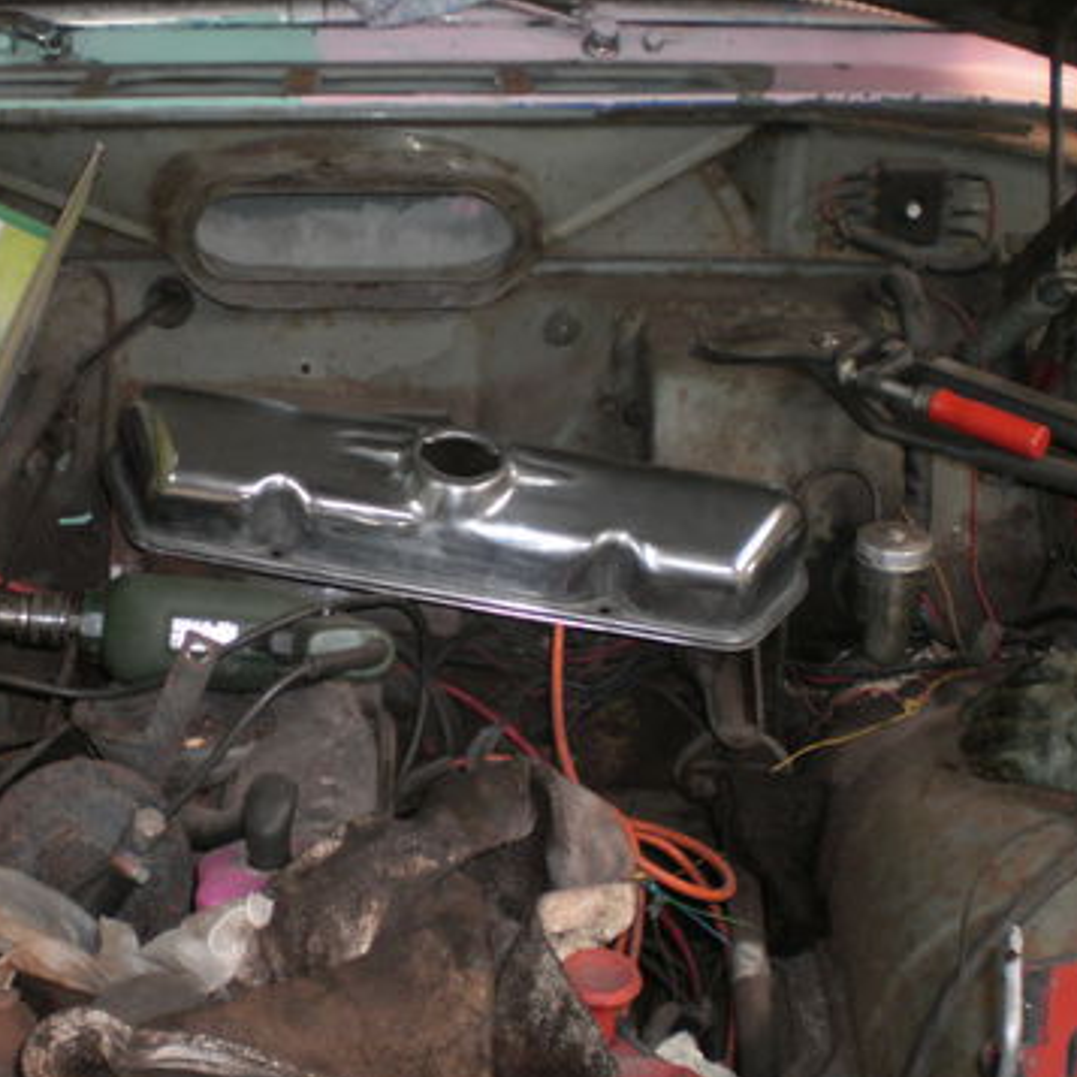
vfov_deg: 30.0
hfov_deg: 29.5
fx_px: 2006
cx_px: 253
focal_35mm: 57
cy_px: 640
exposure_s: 1/30
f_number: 3.1
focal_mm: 6.3
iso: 125
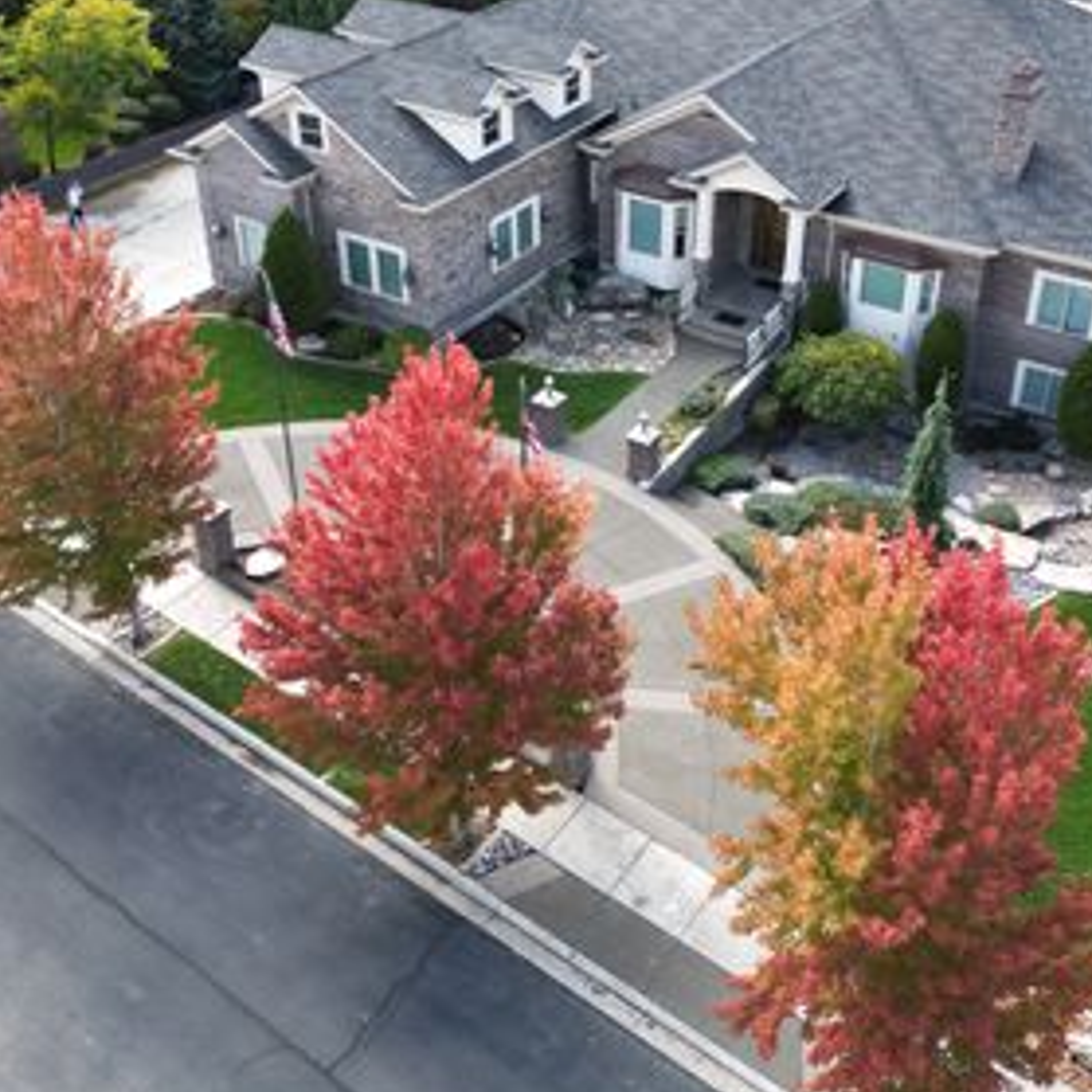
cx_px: 595
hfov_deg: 43.8
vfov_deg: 43.3
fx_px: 1356
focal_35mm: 38
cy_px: 374
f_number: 1.7
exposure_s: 1/500
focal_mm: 6.72
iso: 130
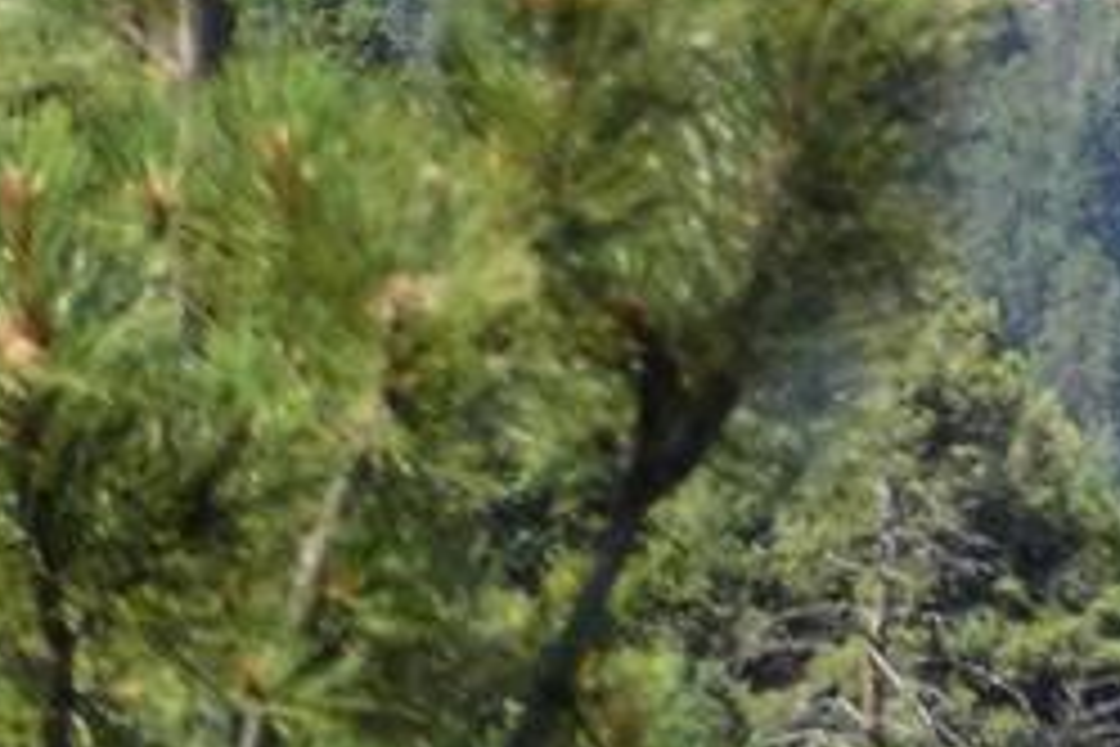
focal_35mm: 1137
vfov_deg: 1.2
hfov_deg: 1.8
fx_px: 35371
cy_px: -713
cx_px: 1871
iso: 800
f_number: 11.4
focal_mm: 47.2
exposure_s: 1/400
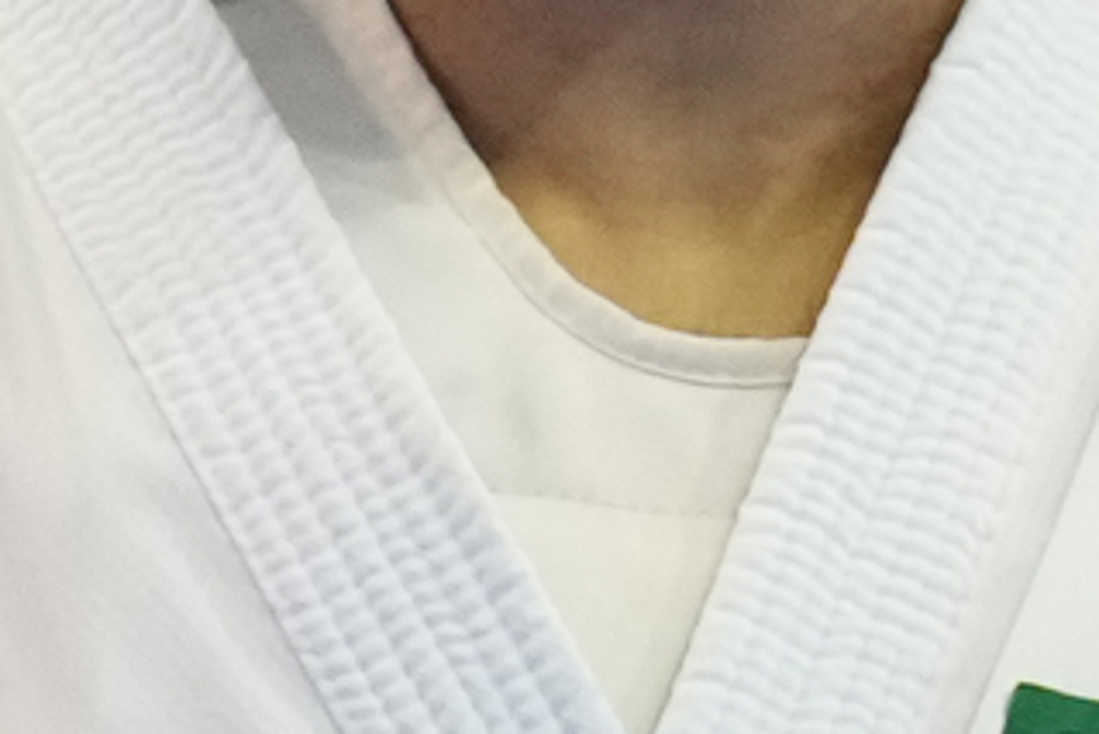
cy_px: 572
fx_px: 55949
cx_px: 455
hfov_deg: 1.1
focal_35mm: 1832
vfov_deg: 0.8
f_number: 2.8
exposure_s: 1/1000
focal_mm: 156
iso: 4000
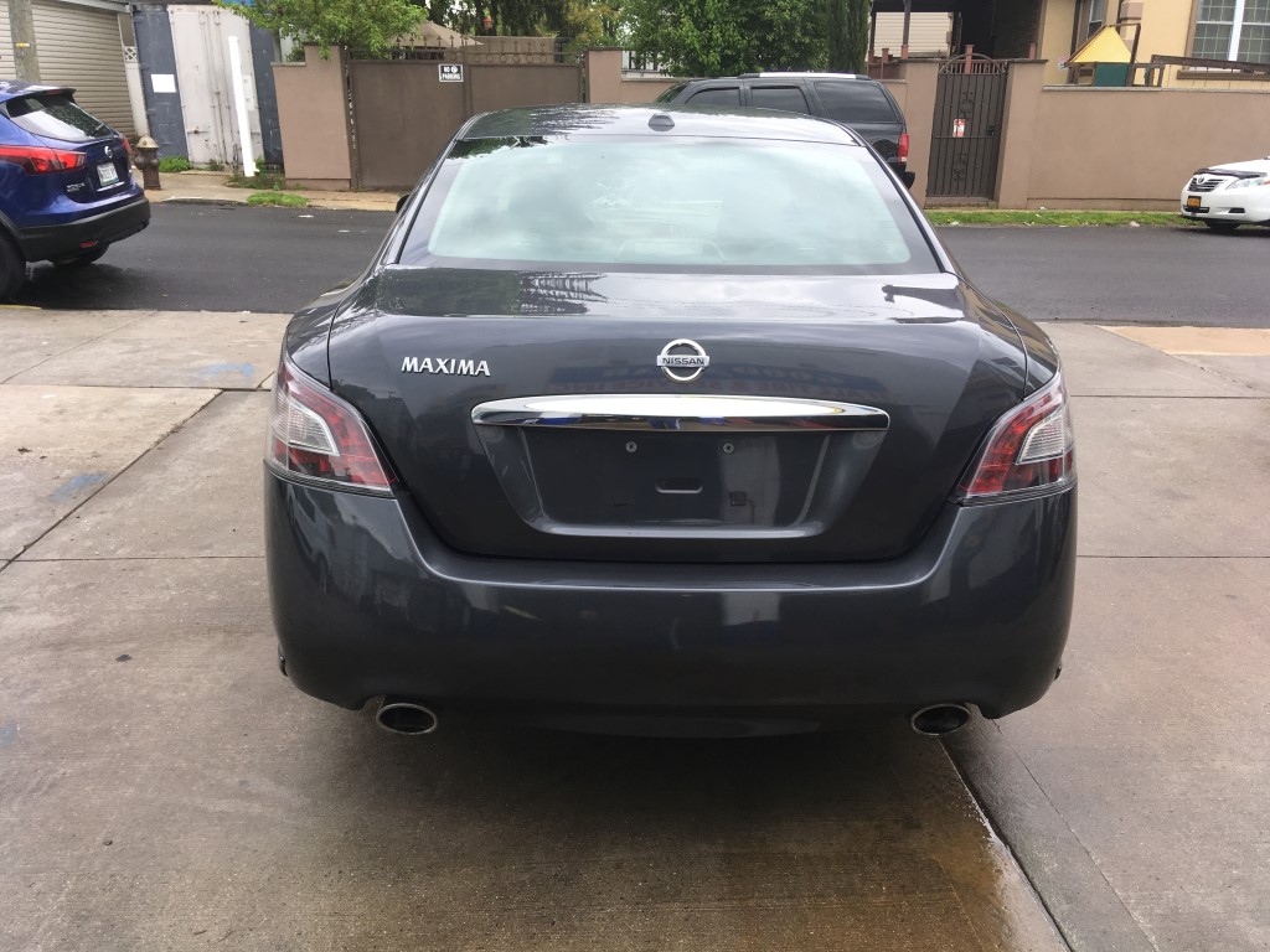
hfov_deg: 61.7
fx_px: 1064
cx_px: 635
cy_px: 476
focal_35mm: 29
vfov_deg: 48.2
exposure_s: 1/420
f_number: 2.2
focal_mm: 4.15
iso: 25
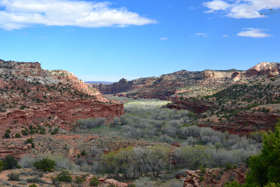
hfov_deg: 37.9
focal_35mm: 52
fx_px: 408
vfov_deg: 25.8
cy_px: 94
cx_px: 140
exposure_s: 1/200
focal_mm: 35
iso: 400
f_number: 10
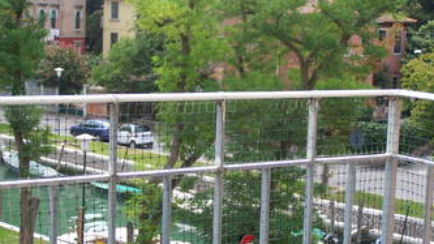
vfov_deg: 15.3
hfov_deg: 26.9
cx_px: 229
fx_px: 909
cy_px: 111
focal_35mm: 79
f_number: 3.2
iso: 80
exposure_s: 1/400
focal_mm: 11.1
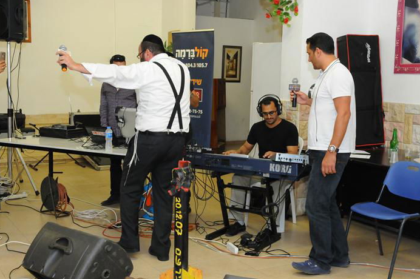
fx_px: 566
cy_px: 134
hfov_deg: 40.7
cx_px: 206
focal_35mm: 49
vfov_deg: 27.7
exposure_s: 1/125
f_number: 5.6
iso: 1600
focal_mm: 31
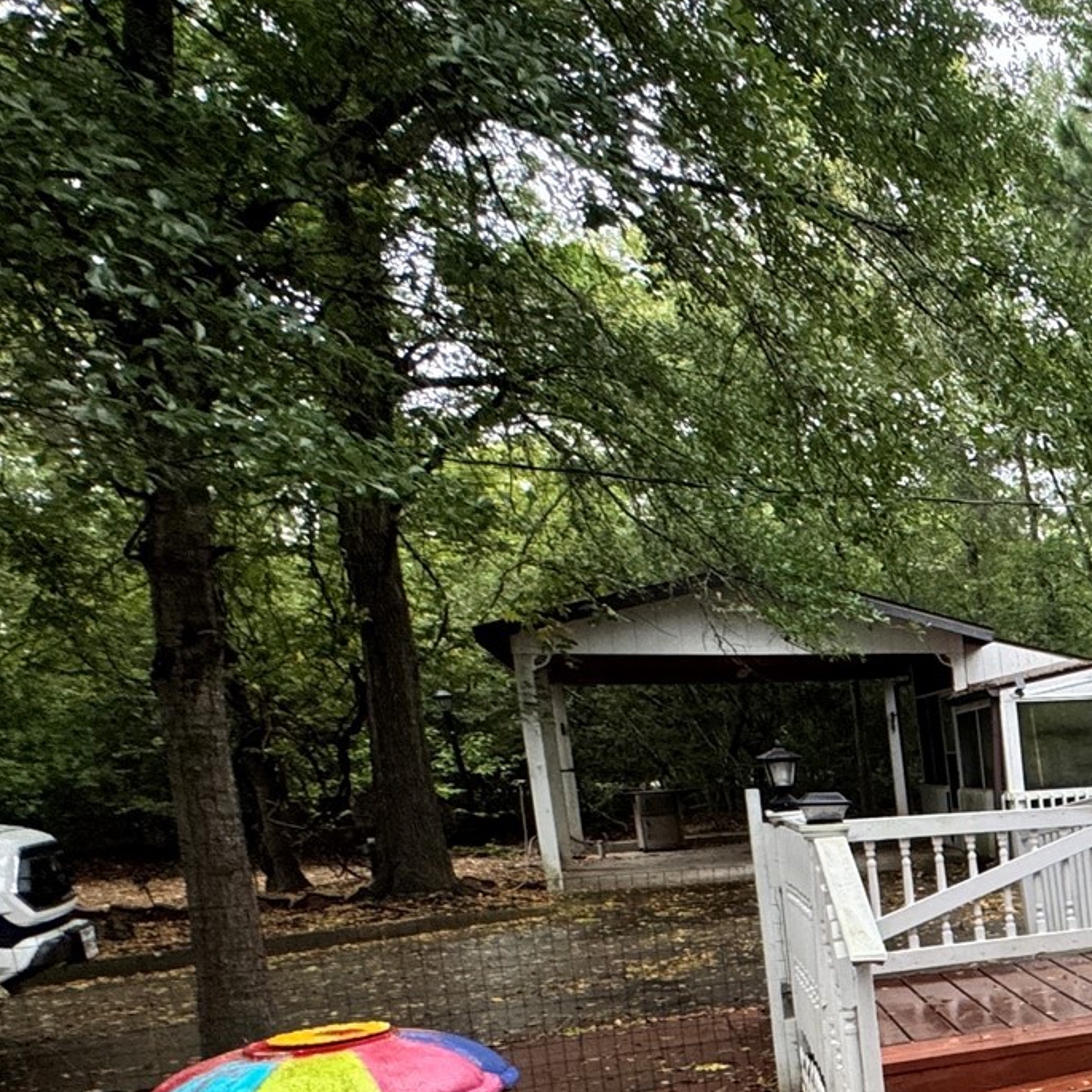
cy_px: 869
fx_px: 1321
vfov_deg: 42.9
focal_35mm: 37
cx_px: 1623
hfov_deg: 29.0
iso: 200
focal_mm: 2.22
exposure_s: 1/99
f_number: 2.2
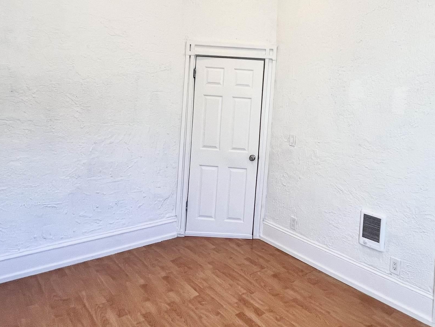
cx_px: 285
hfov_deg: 67.7
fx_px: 314
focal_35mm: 25
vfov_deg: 54.0
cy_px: 114
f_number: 1.8
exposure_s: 1/120
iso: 100
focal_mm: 1.57
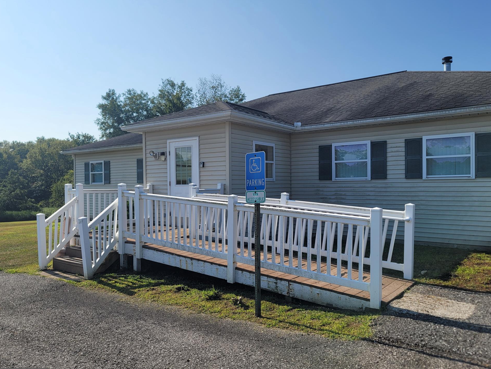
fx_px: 383
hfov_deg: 65.3
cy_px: 190
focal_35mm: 27
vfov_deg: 51.3
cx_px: 250
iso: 20
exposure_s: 1/1406
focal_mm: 7
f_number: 1.8
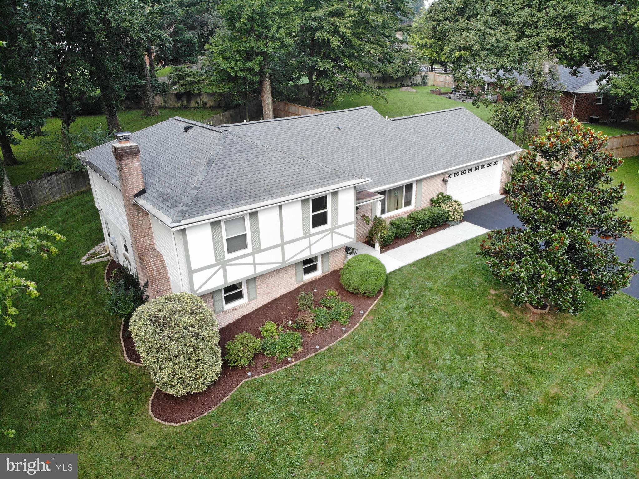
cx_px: 320
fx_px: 443
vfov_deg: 56.8
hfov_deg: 71.6
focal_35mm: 24
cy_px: 240
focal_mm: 4.5
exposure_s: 1/30
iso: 100
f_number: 2.8
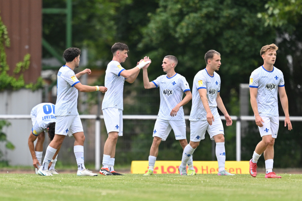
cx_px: 151
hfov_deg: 5.2
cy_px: 100
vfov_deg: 3.4
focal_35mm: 400
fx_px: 3355
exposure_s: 1/2000
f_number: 2.8
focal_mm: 400
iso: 400
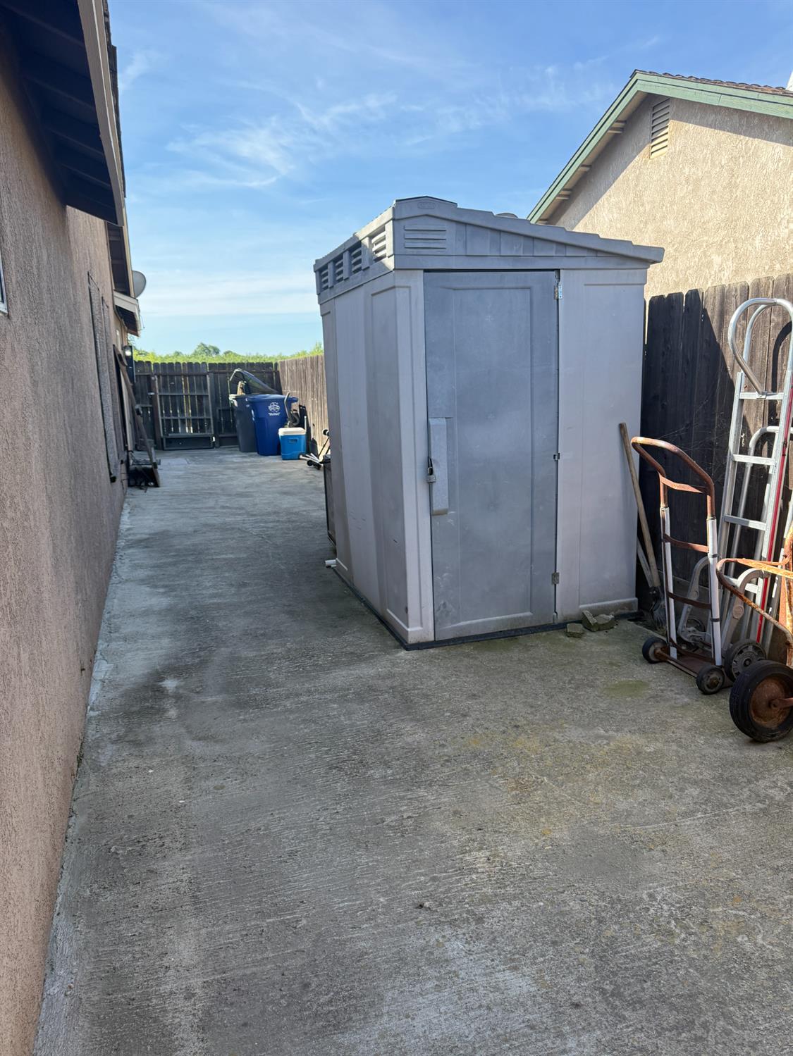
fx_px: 733
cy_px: 528
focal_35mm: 24
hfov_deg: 56.8
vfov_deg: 71.6
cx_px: 396
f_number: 1.78
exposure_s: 1/1553
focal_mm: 6.76
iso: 100
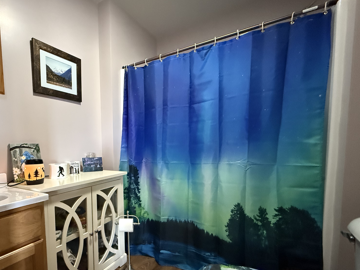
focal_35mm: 19
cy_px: 161
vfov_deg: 68.1
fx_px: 198
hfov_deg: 81.6
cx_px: 117
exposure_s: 1/60
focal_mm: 2.22
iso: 1250
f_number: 2.2
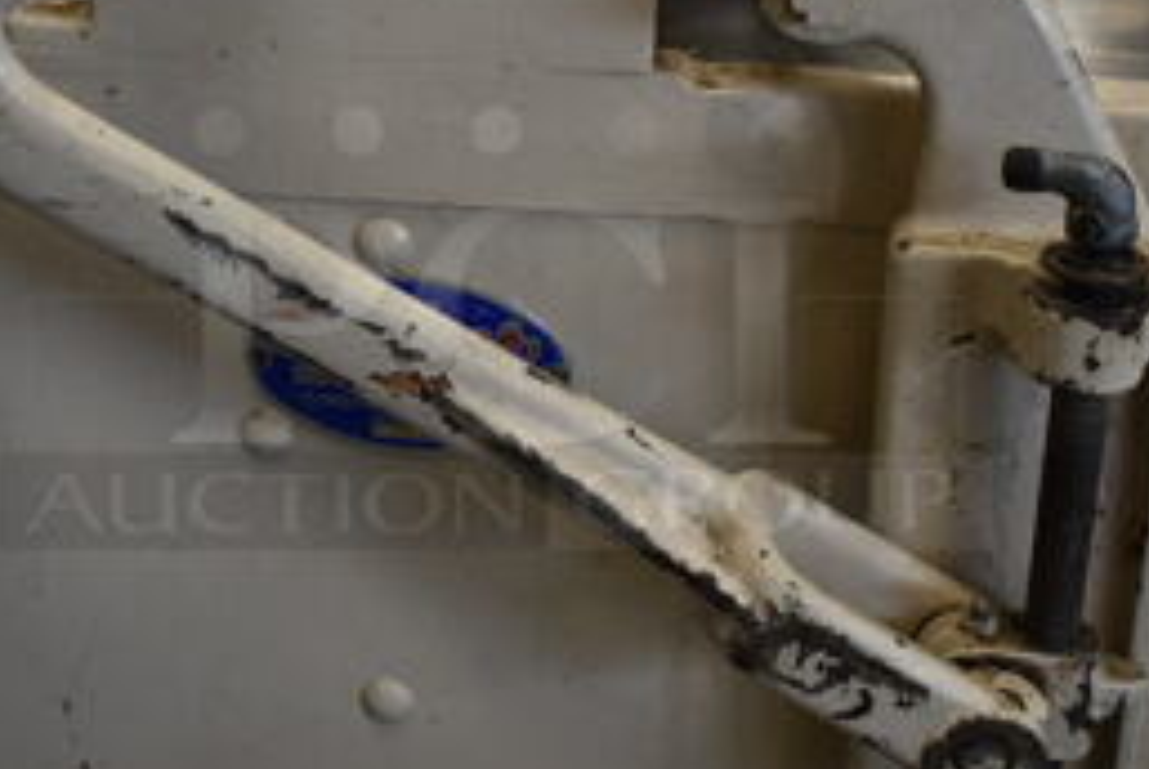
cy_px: 313
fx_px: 2045
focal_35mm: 64
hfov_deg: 31.3
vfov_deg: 21.3
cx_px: 496
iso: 160
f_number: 3.5
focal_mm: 18
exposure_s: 1/30
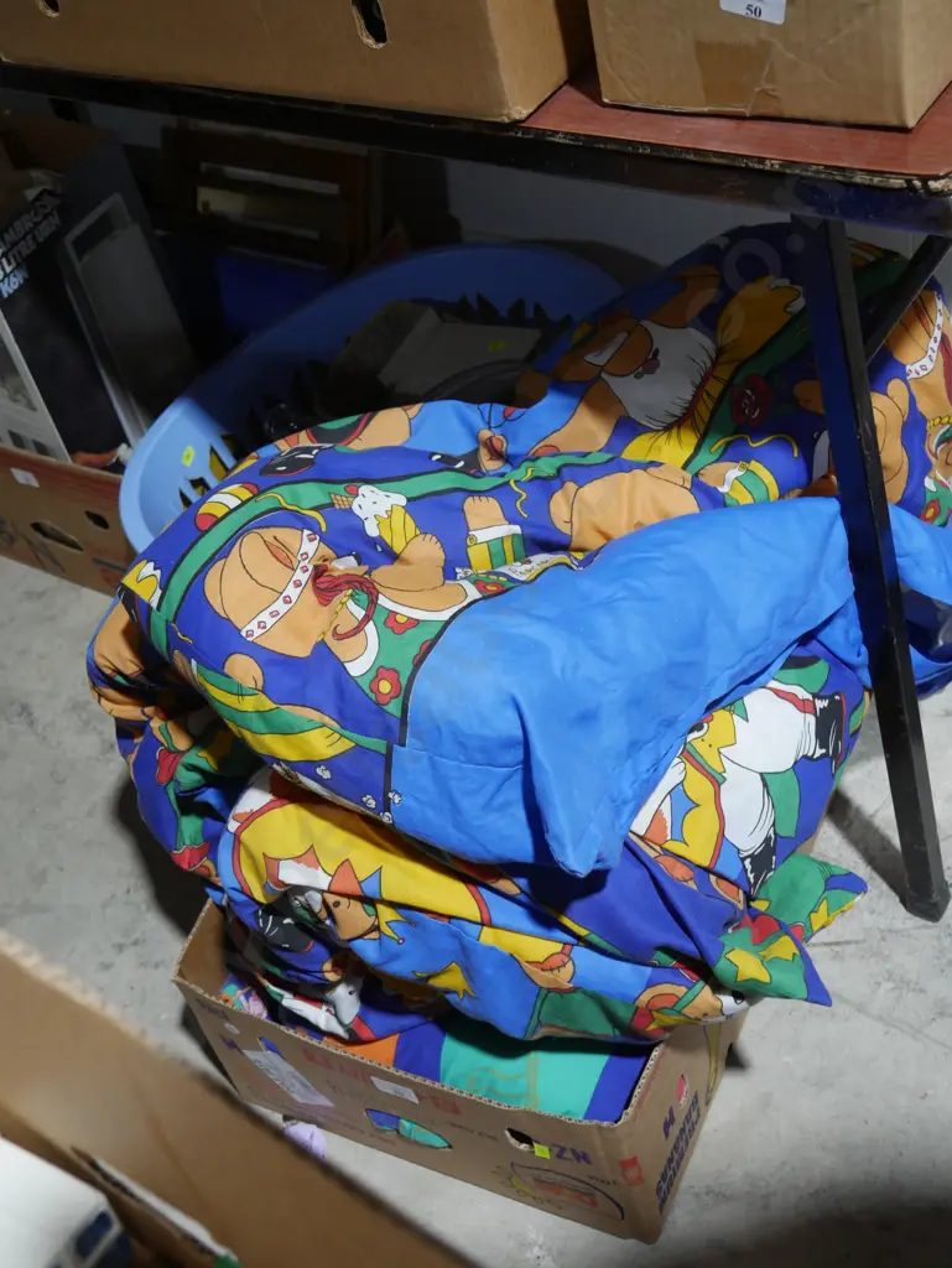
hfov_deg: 32.9
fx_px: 1612
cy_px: 634
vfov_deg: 42.9
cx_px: 476
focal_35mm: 44
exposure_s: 1/60
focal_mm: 22
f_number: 4.7
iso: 640
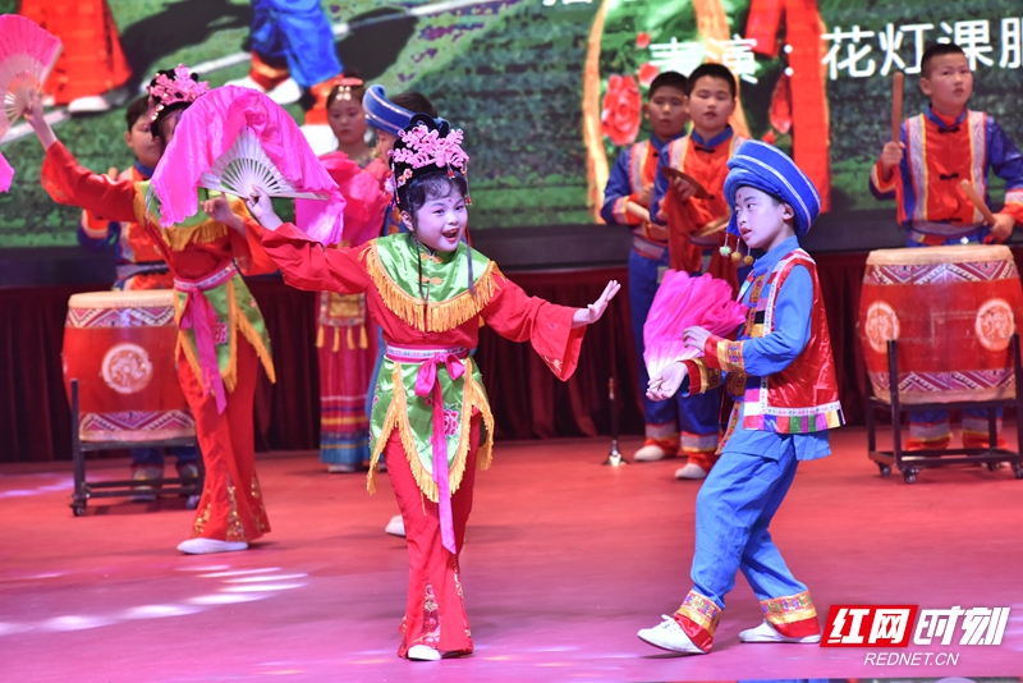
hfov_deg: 10.3
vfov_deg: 6.9
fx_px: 5685
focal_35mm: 200
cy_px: 342
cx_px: 512
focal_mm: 200
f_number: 5.6
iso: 2200
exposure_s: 1/200
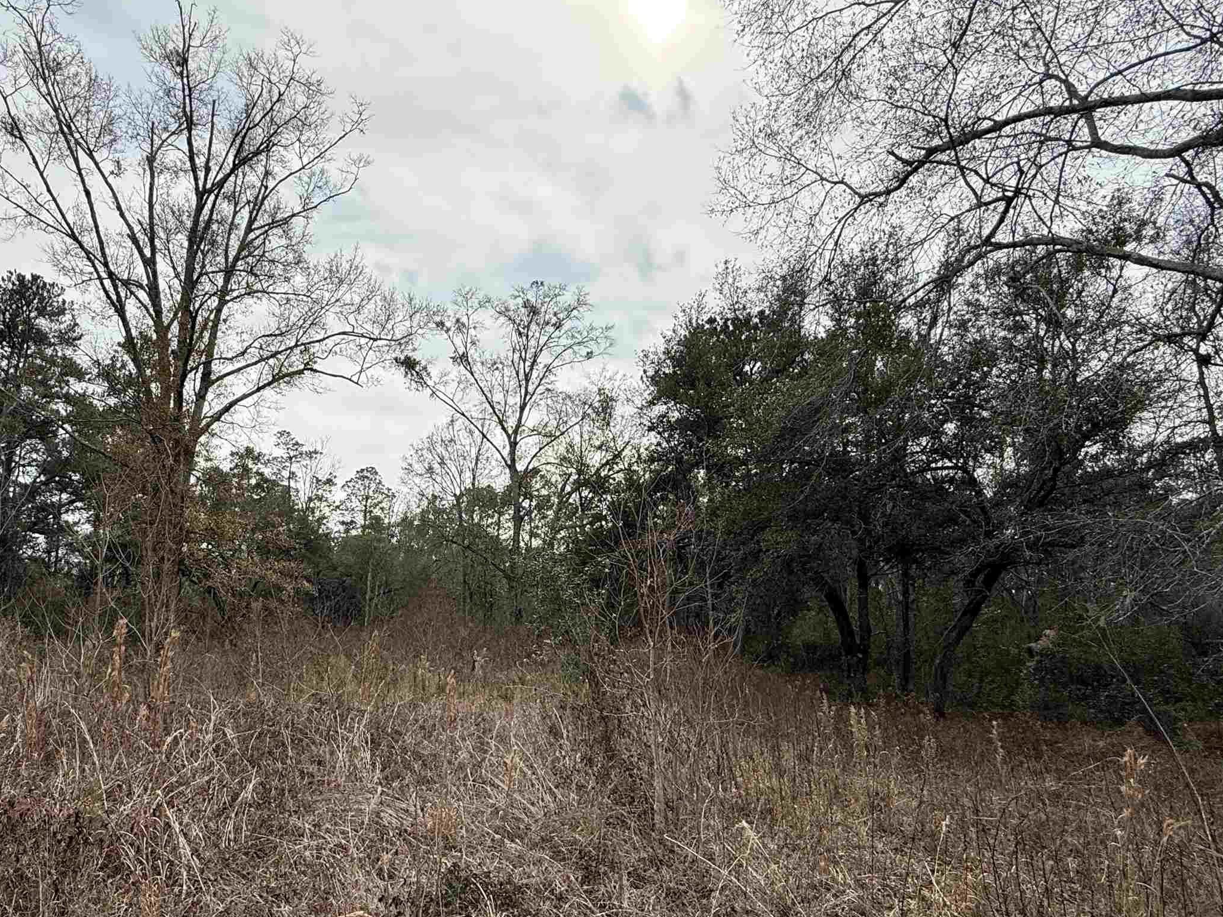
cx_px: 456
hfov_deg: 77.5
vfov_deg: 62.8
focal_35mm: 21
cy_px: 559
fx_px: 742
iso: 50
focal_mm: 2.22
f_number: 2.2
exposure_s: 1/2092
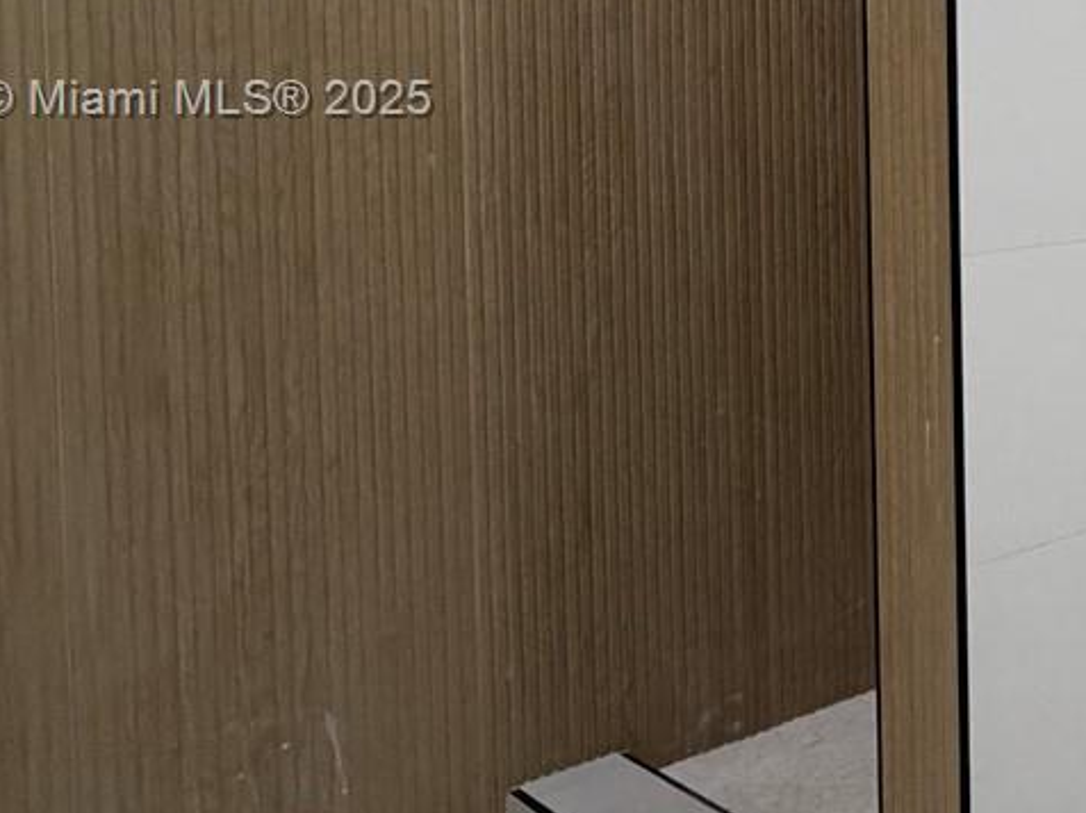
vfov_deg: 29.7
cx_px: 1525
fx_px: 1473
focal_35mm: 47
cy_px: 102
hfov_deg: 29.4
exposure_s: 1/120
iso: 320
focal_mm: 2.22
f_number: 2.2
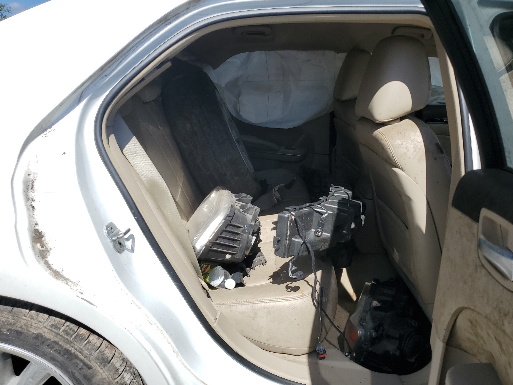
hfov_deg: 67.3
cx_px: 256
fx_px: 385
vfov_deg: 53.1
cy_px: 192
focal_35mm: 26
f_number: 1.5
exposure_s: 1/3333
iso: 50
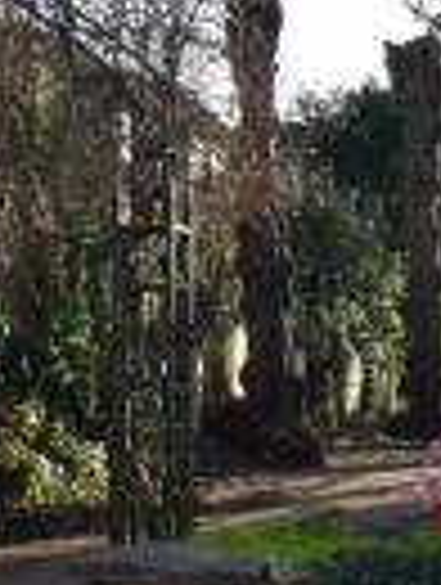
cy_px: 349
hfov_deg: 15.5
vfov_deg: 20.6
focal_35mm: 95
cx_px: 364
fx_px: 1608
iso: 400
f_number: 9
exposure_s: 1/160
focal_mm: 18
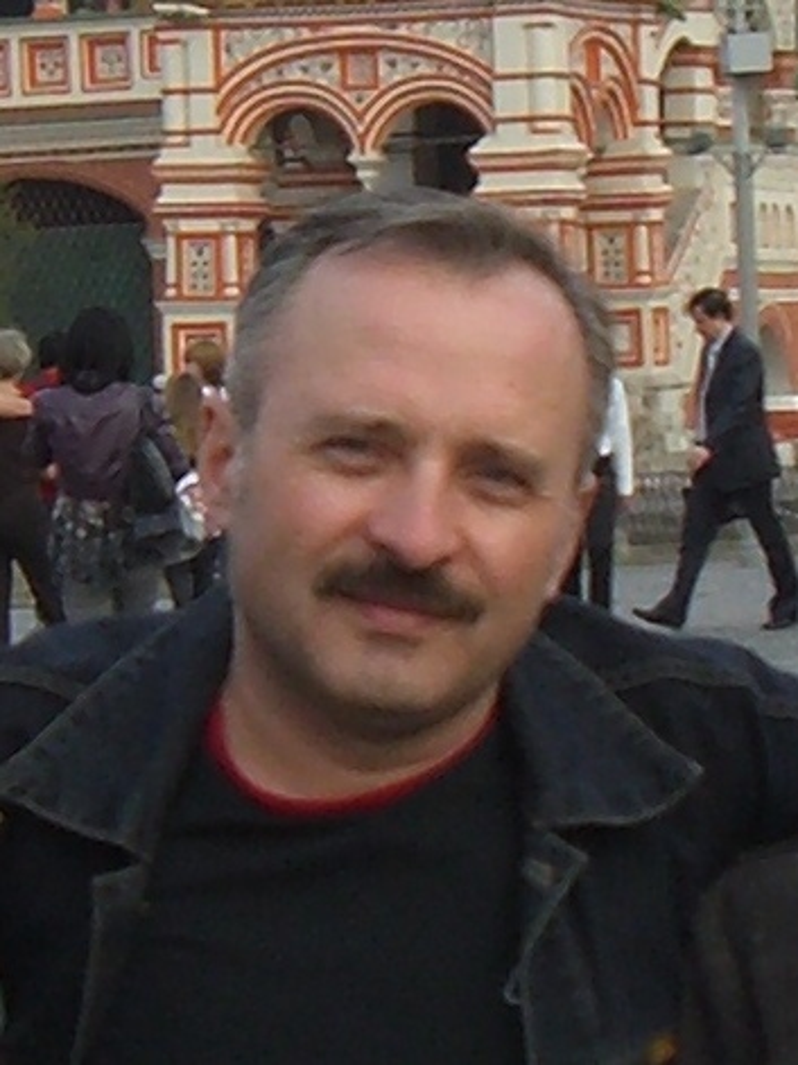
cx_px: 399
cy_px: 532
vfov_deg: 49.0
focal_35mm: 38
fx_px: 1169
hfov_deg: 37.7
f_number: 2.7
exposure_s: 1/400
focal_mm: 6.2
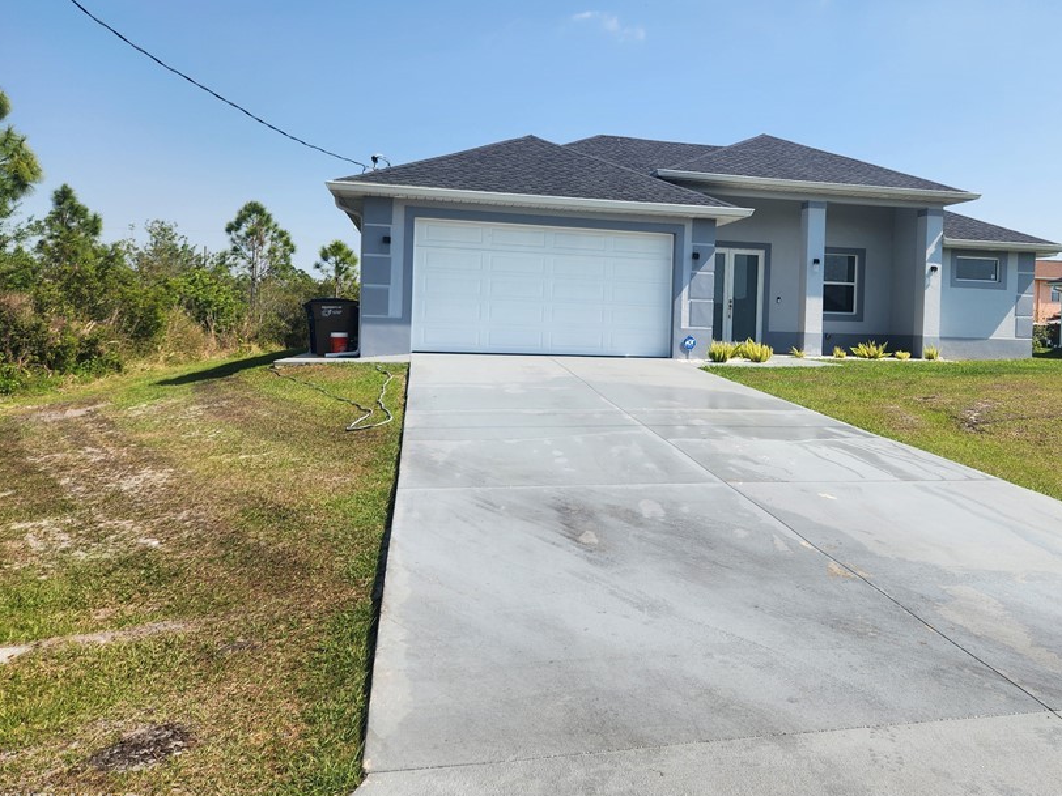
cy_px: 332
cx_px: 649
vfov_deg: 48.0
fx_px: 890
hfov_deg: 61.0
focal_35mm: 29
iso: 20
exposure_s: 1/1732
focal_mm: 5.4
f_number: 1.8
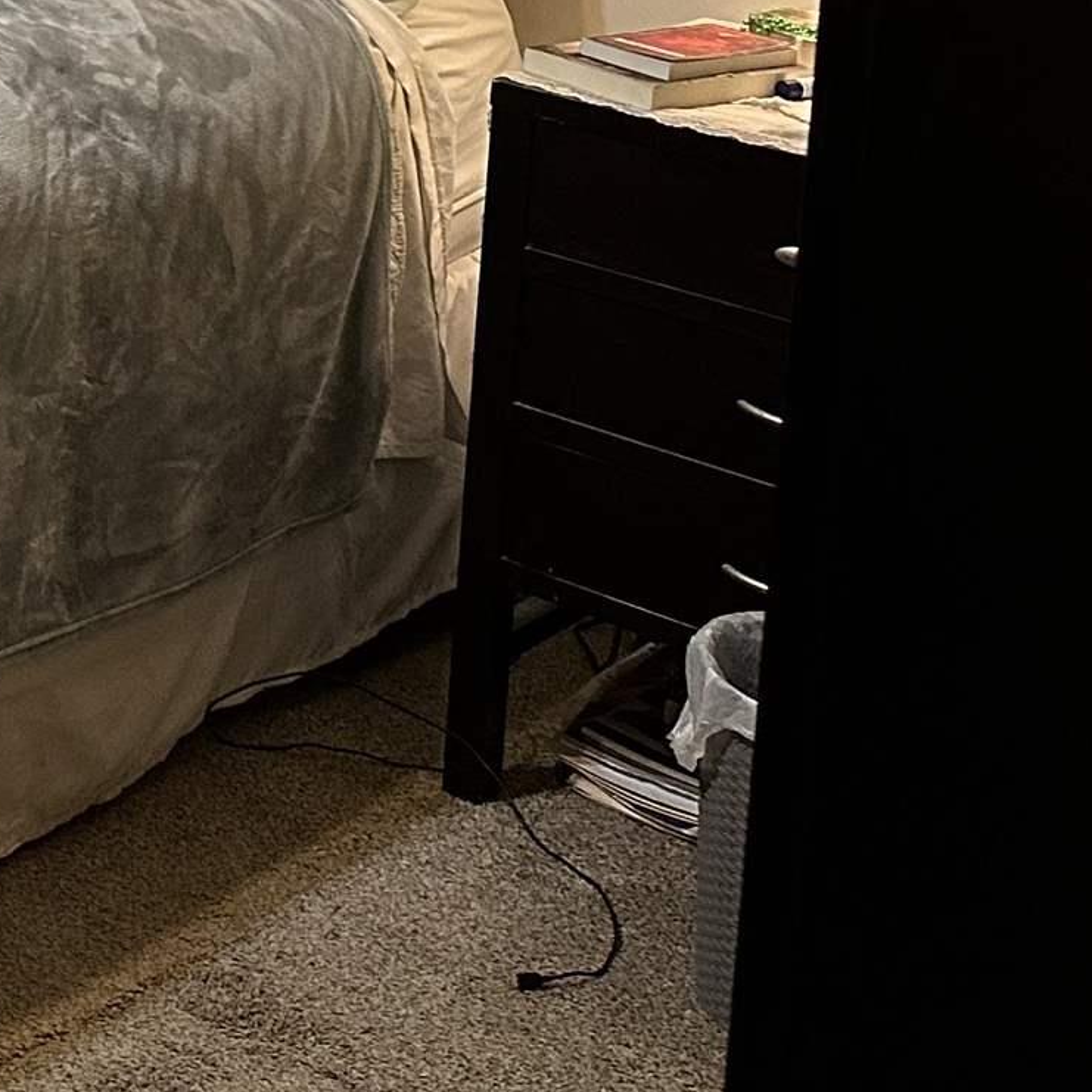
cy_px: -570
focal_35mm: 88
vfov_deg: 17.6
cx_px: -682
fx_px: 3141
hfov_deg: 17.2
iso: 250
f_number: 1.78
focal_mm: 6.86
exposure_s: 1/60
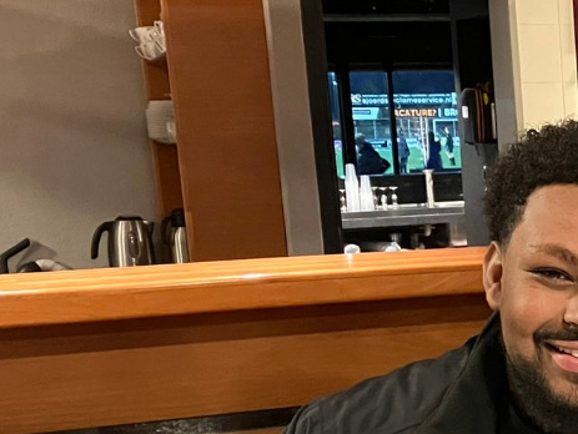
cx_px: 750
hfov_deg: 20.5
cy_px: 451
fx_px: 1454
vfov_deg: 16.6
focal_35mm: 87
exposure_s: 1/25
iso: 320
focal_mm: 3.99
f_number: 1.8
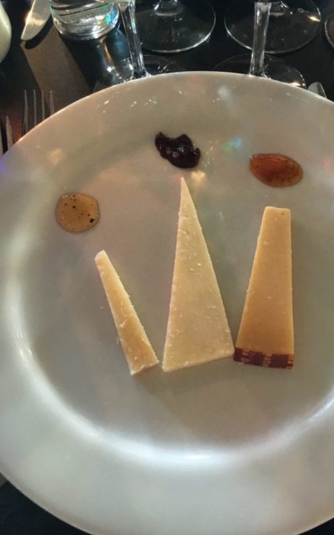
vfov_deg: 61.2
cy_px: 267
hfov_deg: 40.5
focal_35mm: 31
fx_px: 452
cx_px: 192
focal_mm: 4.15
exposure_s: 1/15
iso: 320
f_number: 2.2
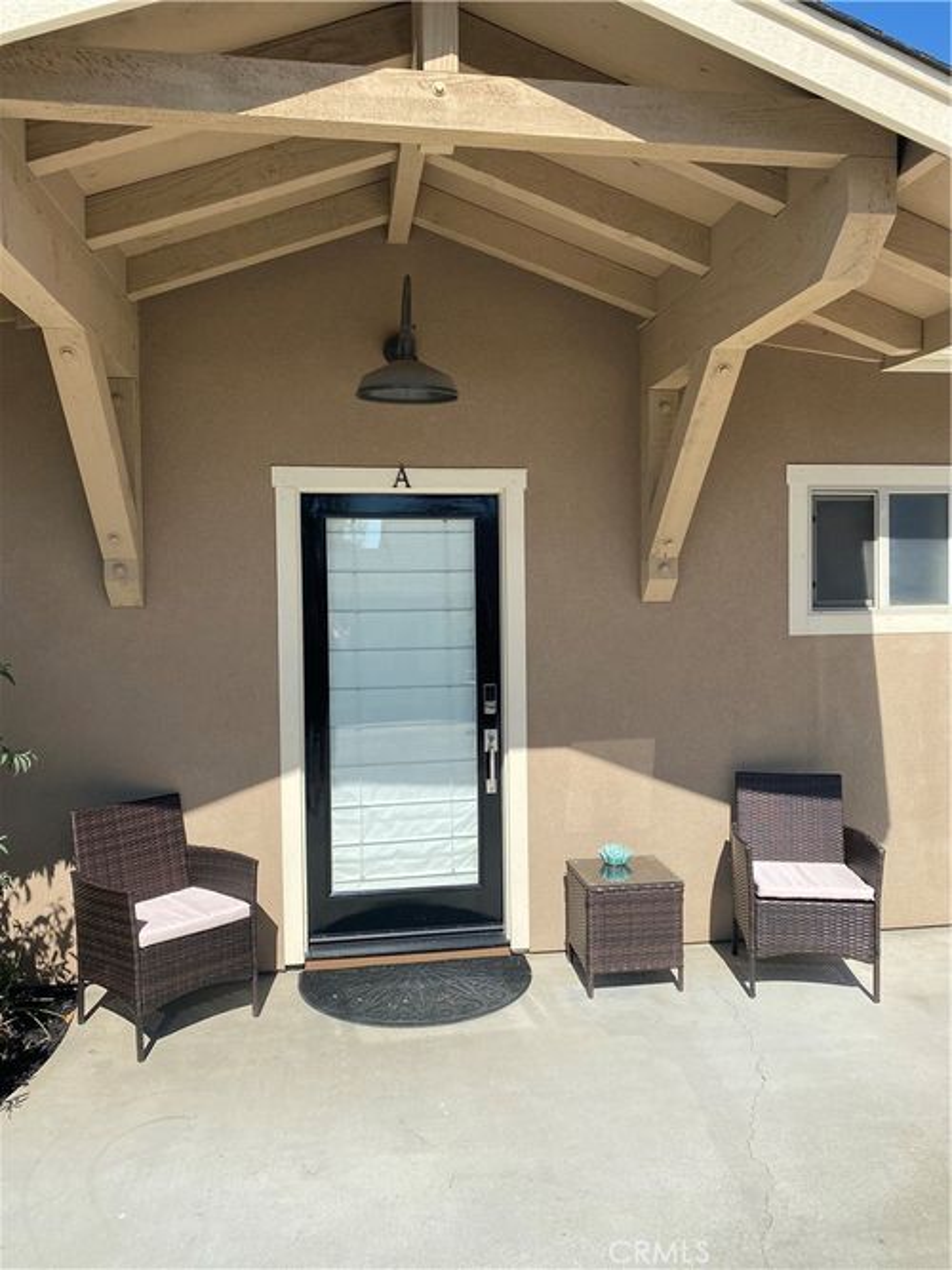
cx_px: 476
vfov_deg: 67.3
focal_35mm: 26
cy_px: 635
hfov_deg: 53.0
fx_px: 954
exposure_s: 1/3125
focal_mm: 4.25
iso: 32
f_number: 1.8
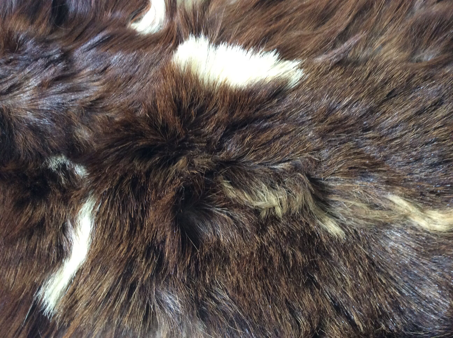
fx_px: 418
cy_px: 169
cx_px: 226
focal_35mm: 32
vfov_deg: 44.1
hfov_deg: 56.9
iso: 160
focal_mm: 3.3
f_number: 2.4
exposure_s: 1/25
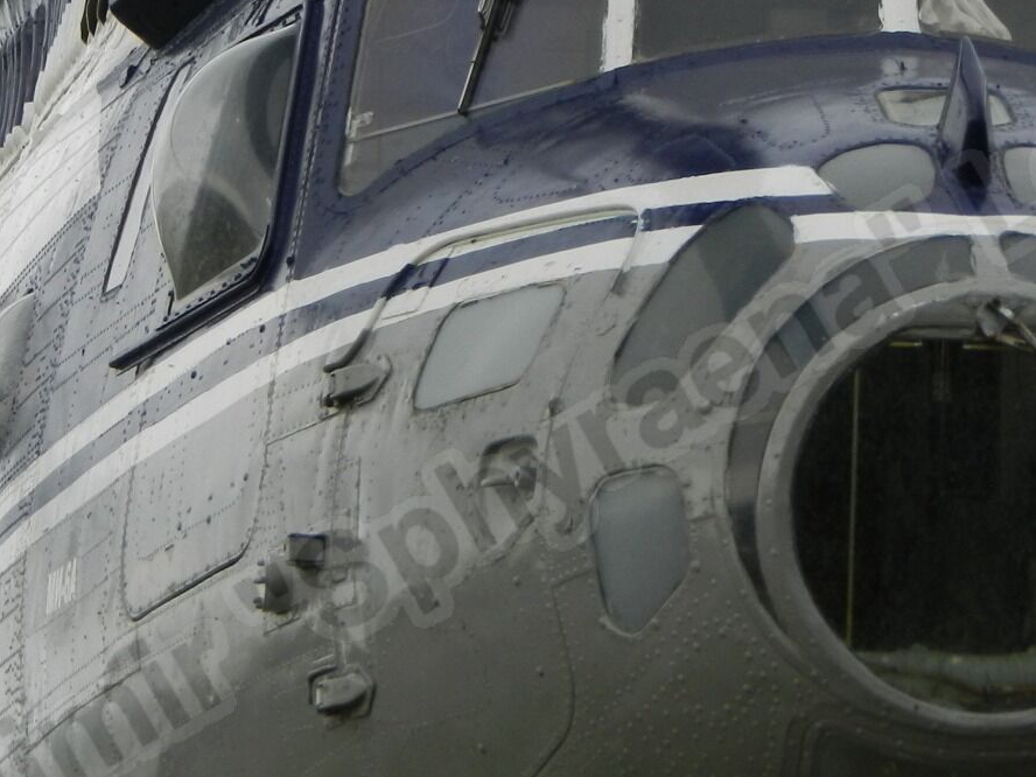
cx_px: 782
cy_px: 328
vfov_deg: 4.5
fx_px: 9936
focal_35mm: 332
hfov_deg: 6.0
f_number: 5.2
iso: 160
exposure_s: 1/640
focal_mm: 25.9
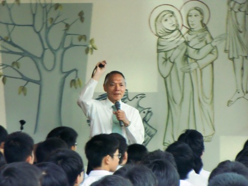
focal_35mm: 240
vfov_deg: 6.2
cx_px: 124
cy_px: 93
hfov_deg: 8.2
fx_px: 1719
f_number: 5.8
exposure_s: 1/6
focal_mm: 43
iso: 400
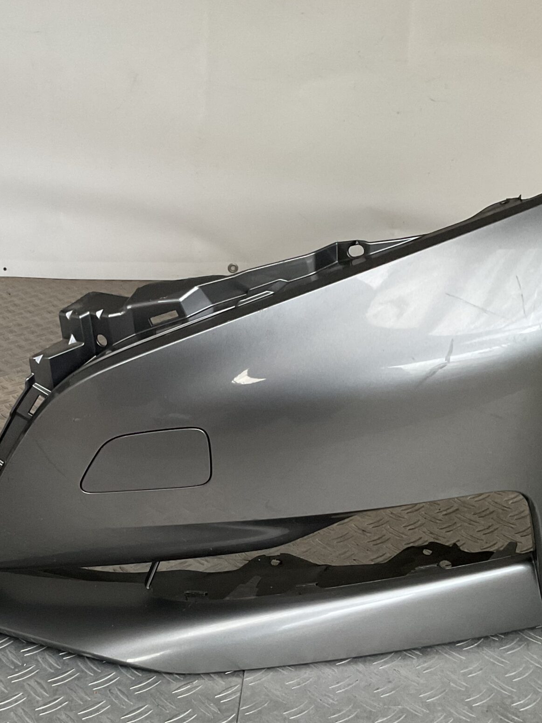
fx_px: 1002
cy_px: 424
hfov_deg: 29.8
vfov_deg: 39.5
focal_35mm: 48
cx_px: 142
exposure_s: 1/40
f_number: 1.8
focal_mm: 3
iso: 250
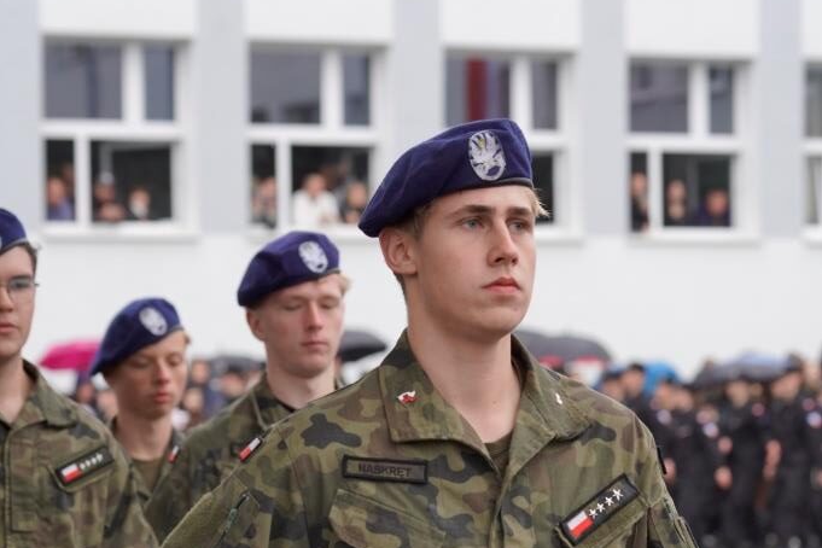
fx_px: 3539
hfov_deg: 13.2
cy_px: 448
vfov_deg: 8.8
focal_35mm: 155
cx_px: 411
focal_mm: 103
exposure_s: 1/640
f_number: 5.6
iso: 1600
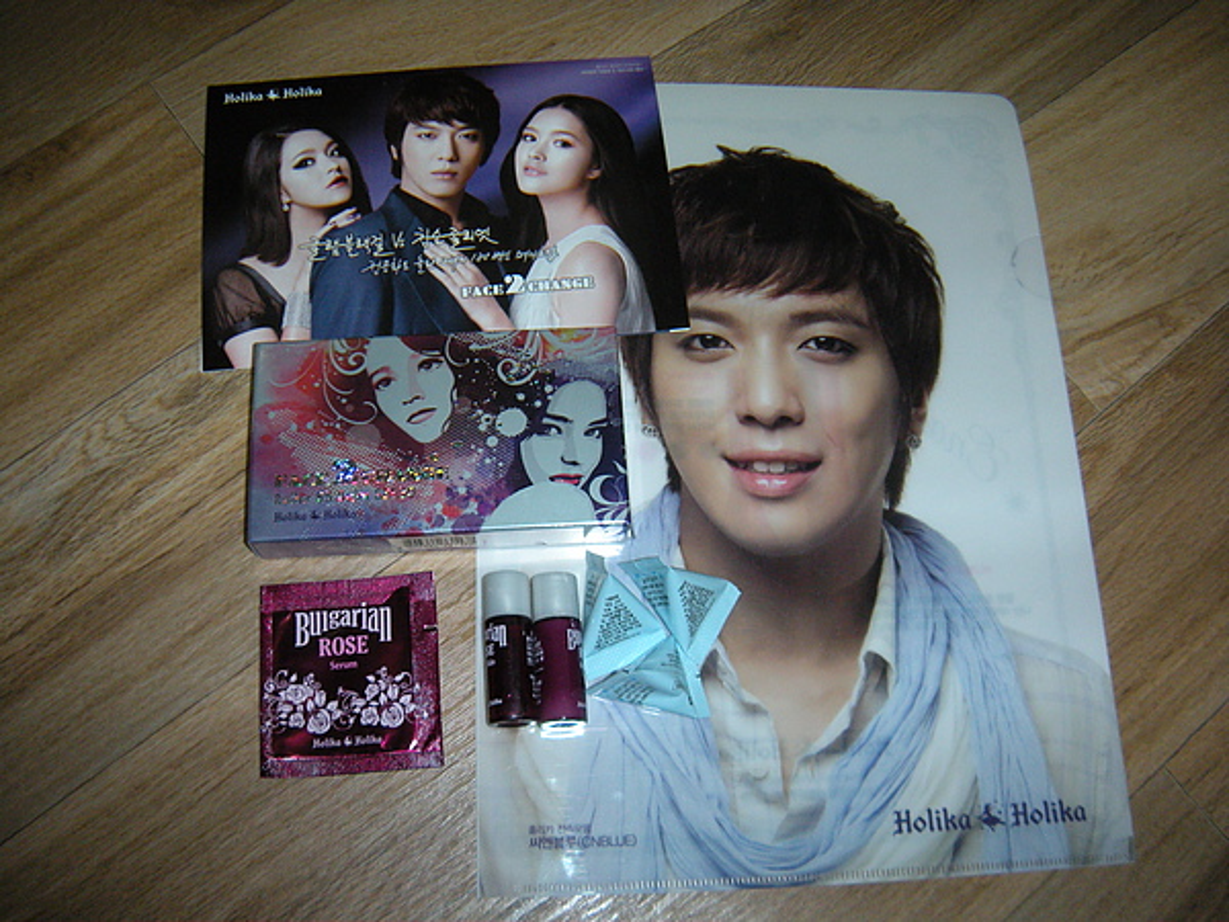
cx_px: 614
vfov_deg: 40.7
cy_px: 461
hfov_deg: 52.6
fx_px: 1243
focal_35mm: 35
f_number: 3.8
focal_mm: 5.9
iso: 200
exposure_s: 1/60
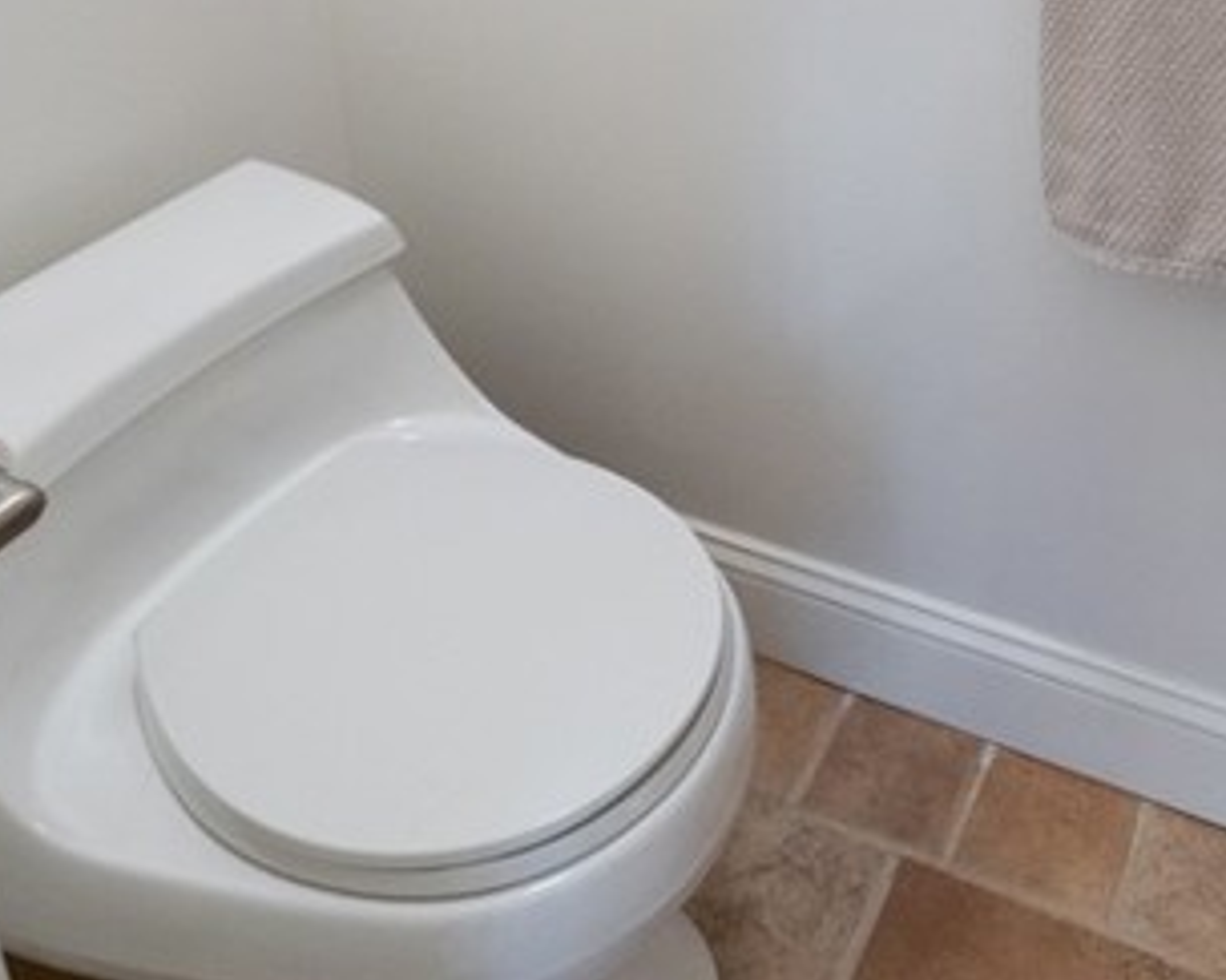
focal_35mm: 38
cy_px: -91
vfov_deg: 34.1
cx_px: 911
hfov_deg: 46.3
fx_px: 1378
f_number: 3.6
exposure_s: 1/90
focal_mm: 8
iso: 800
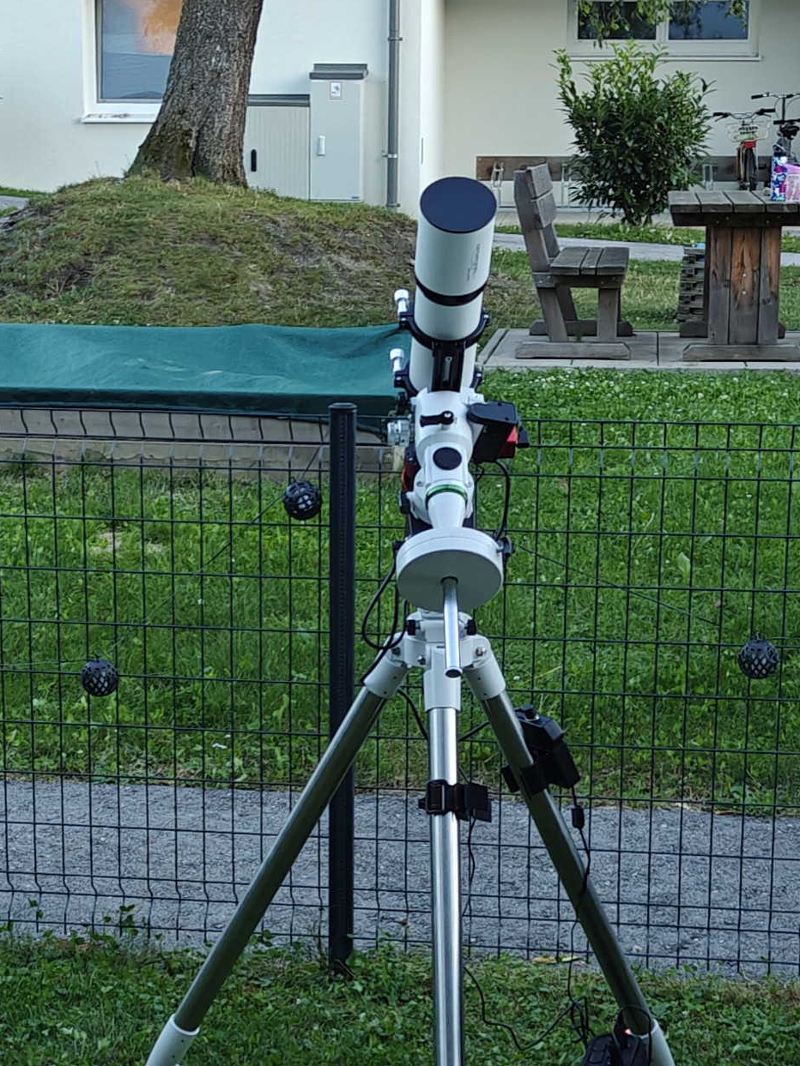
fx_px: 832
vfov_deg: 65.3
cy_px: 524
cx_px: 418
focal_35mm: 27
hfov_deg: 51.3
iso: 320
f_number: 1.6
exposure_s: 1/100
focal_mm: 6.1
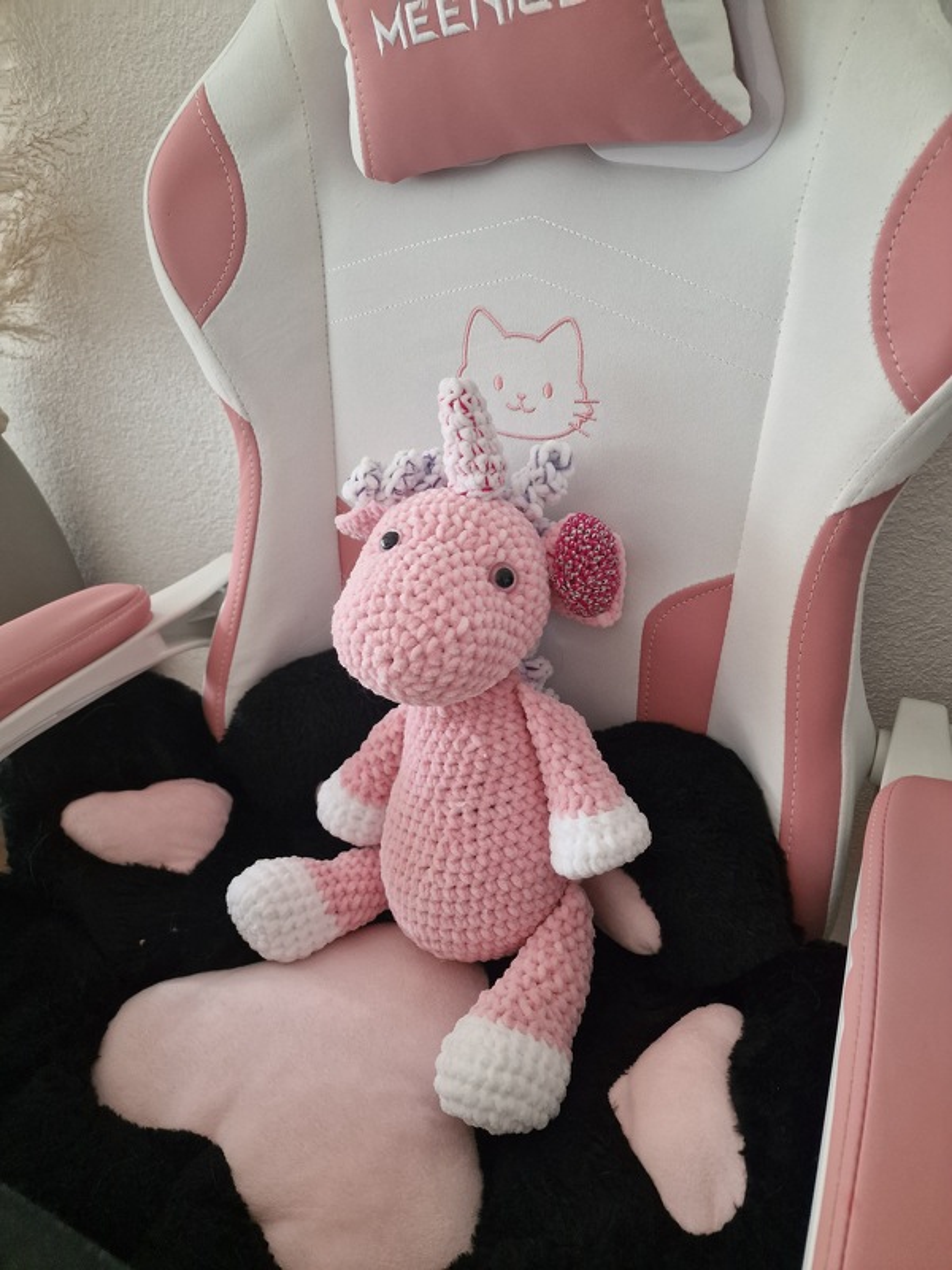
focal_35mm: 23
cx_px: 476
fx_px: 843
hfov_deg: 58.9
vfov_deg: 73.9
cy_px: 635
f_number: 1.8
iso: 800
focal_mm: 6.4
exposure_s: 1/50
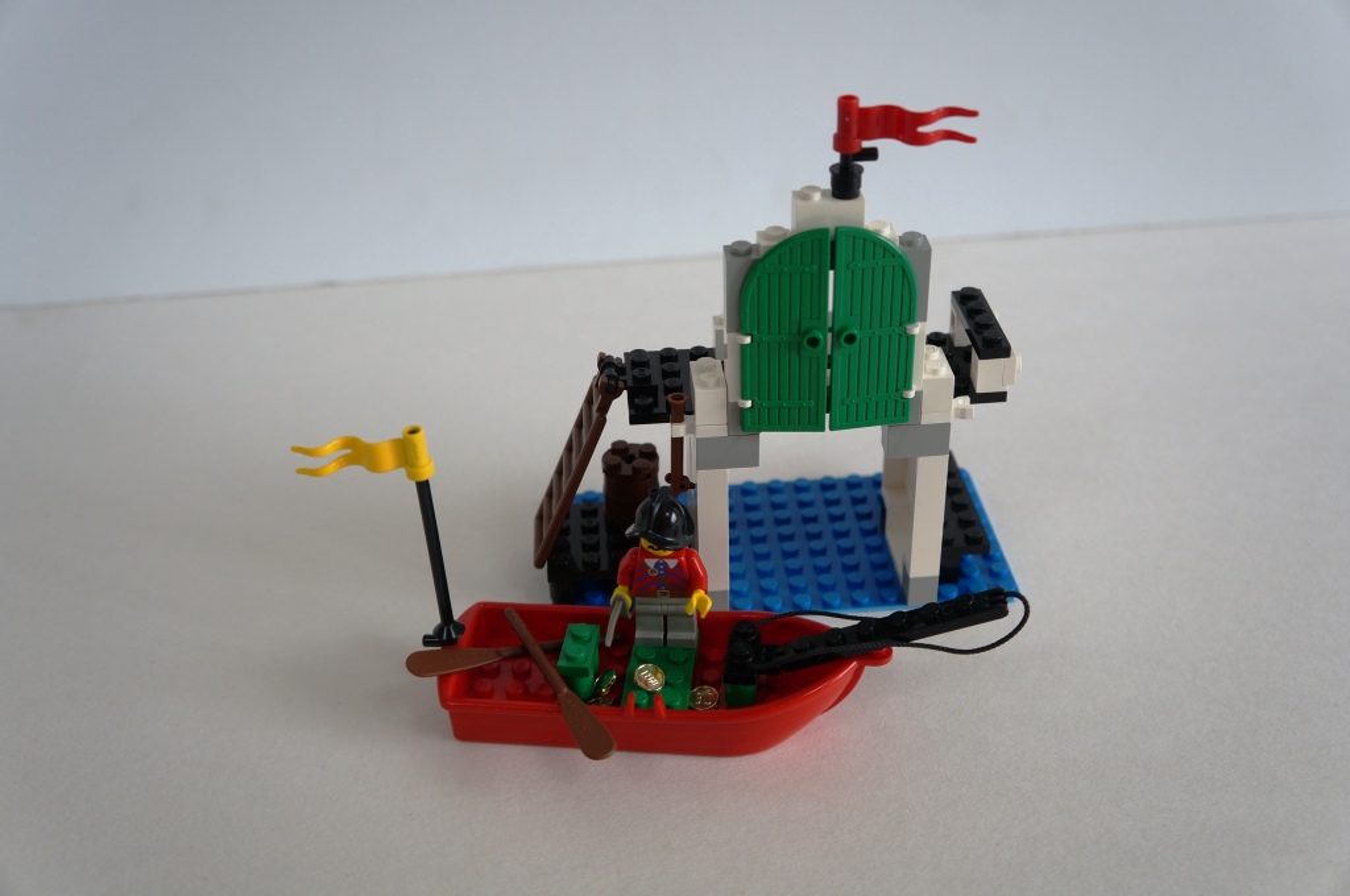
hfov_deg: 51.3
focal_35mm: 38
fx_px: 1404
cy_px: 448
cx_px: 675
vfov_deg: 35.4
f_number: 4
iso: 250
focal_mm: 25
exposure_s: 1/160
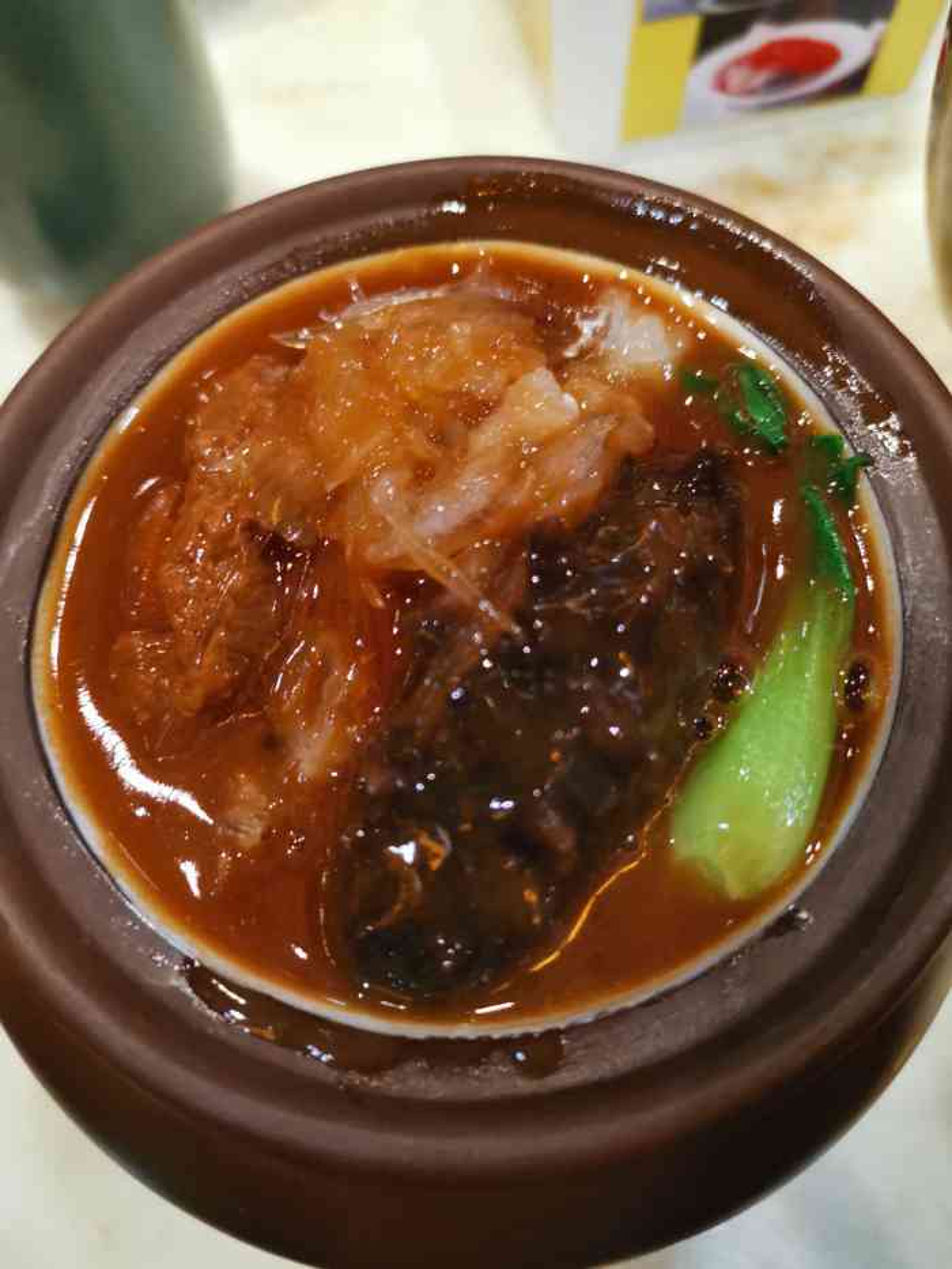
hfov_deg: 51.4
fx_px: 990
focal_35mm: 27
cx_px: 476
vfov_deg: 65.3
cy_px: 634
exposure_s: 1/50
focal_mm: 5.58
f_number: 1.8
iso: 400
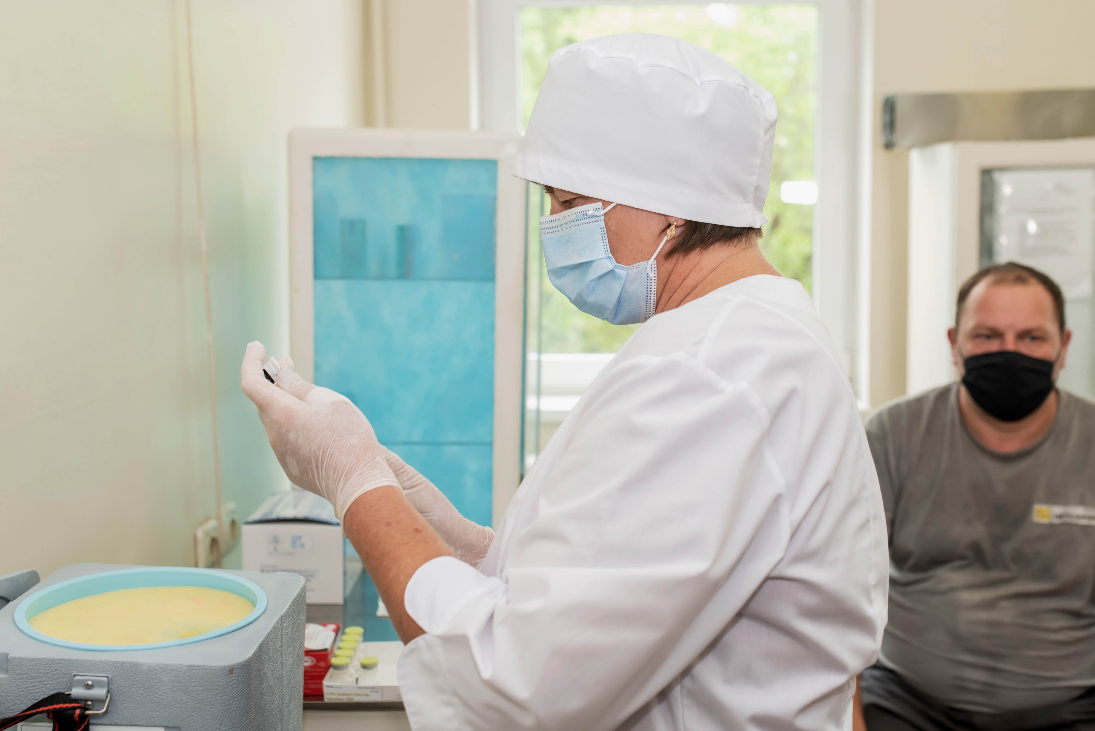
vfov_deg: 37.9
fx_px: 1065
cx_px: 548
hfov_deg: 54.4
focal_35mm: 35
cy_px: 366
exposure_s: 1/160
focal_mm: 35
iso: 640
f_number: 2.8
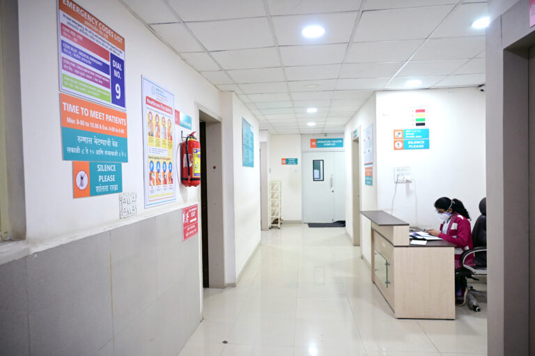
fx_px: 356
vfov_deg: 53.1
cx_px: 268
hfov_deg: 73.8
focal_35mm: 24
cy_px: 178
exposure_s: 1/160
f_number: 4
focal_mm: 24
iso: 4000
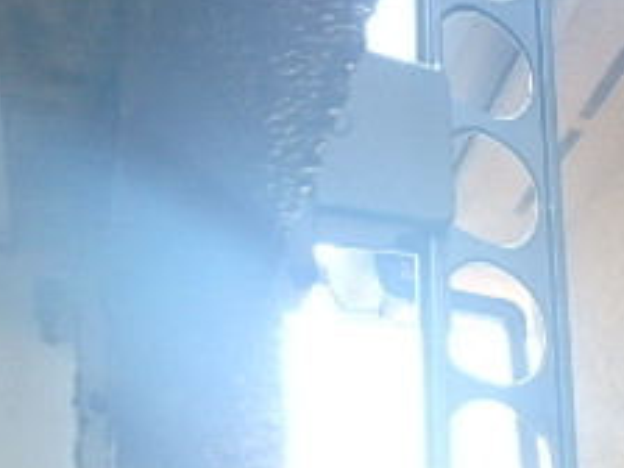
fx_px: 1082
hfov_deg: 27.2
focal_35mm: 60
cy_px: 521
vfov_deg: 22.9
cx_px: 802
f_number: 3.5
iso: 250
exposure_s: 1/30
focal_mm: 3.7
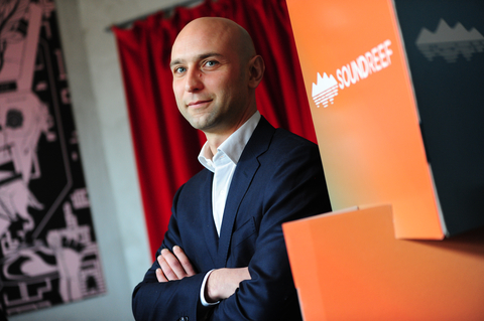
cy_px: 160
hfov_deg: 28.9
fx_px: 940
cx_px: 242
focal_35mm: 70
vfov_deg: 19.4
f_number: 3.2
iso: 1600
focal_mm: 70
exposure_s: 1/25
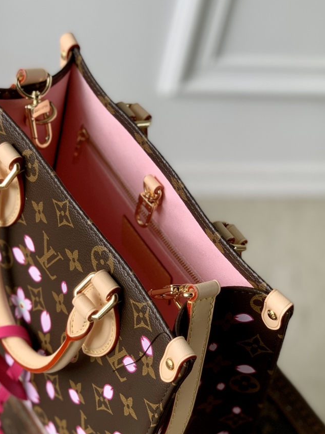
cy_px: 245
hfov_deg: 16.7
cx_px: 101
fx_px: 1102
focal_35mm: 88
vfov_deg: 22.2
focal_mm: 6
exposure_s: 1/122
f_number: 2.4
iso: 16
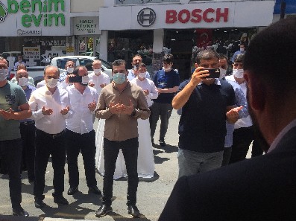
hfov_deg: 37.1
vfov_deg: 29.4
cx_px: 47
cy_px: 146
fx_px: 419
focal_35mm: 49
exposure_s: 1/1883
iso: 32
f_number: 2.2
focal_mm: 4.15
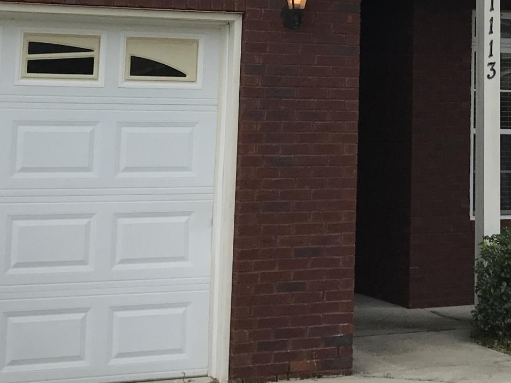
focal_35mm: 88
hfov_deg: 21.4
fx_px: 1299
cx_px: 525
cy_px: -33
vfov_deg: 16.3
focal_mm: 3.99
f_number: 1.8
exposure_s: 1/1546
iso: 20
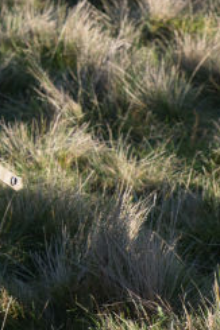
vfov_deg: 7.7
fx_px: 2423
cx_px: -275
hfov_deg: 5.1
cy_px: -126
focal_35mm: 264
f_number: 5.6
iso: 140
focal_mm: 58
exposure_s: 1/250
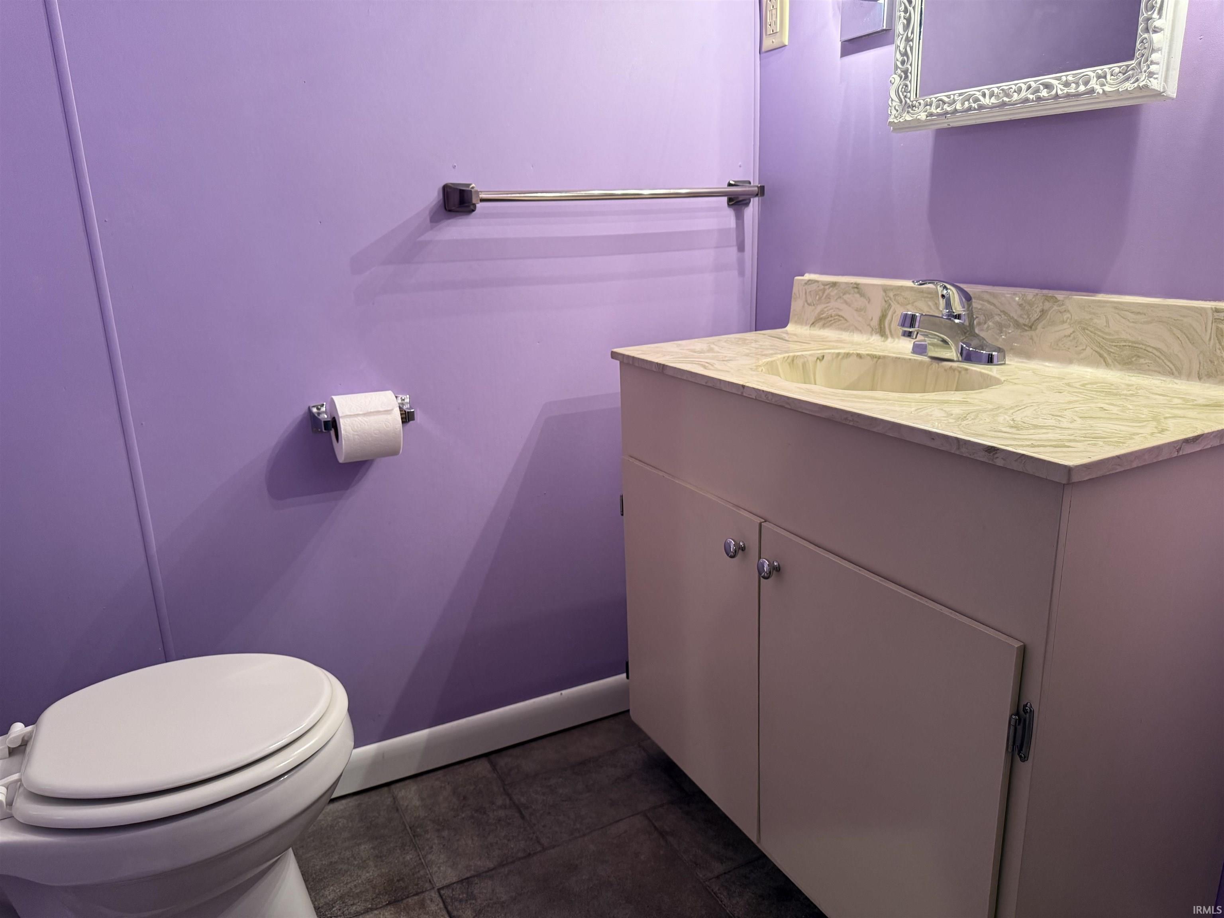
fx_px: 849
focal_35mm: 24
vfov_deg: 56.8
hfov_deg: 71.6
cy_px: 459
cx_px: 612
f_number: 1.78
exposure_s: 1/60
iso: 250
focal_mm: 6.76
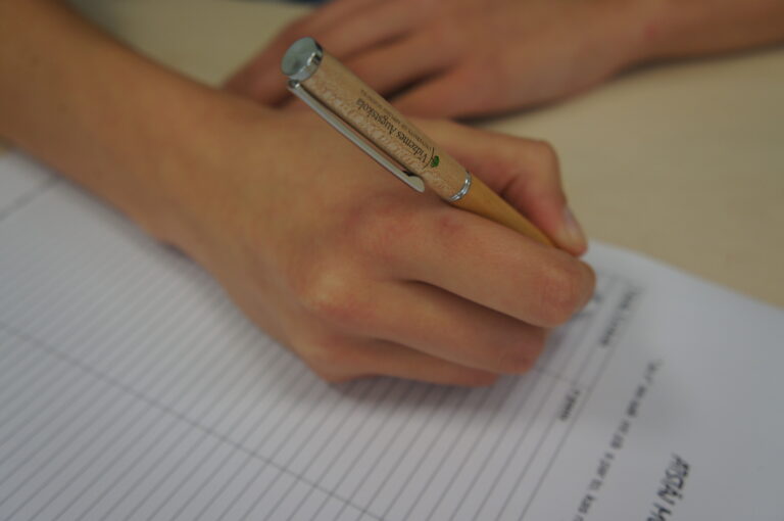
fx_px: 848
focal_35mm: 39
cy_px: 260
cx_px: 392
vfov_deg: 34.1
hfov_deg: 49.6
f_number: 4
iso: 320
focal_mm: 26
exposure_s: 1/160
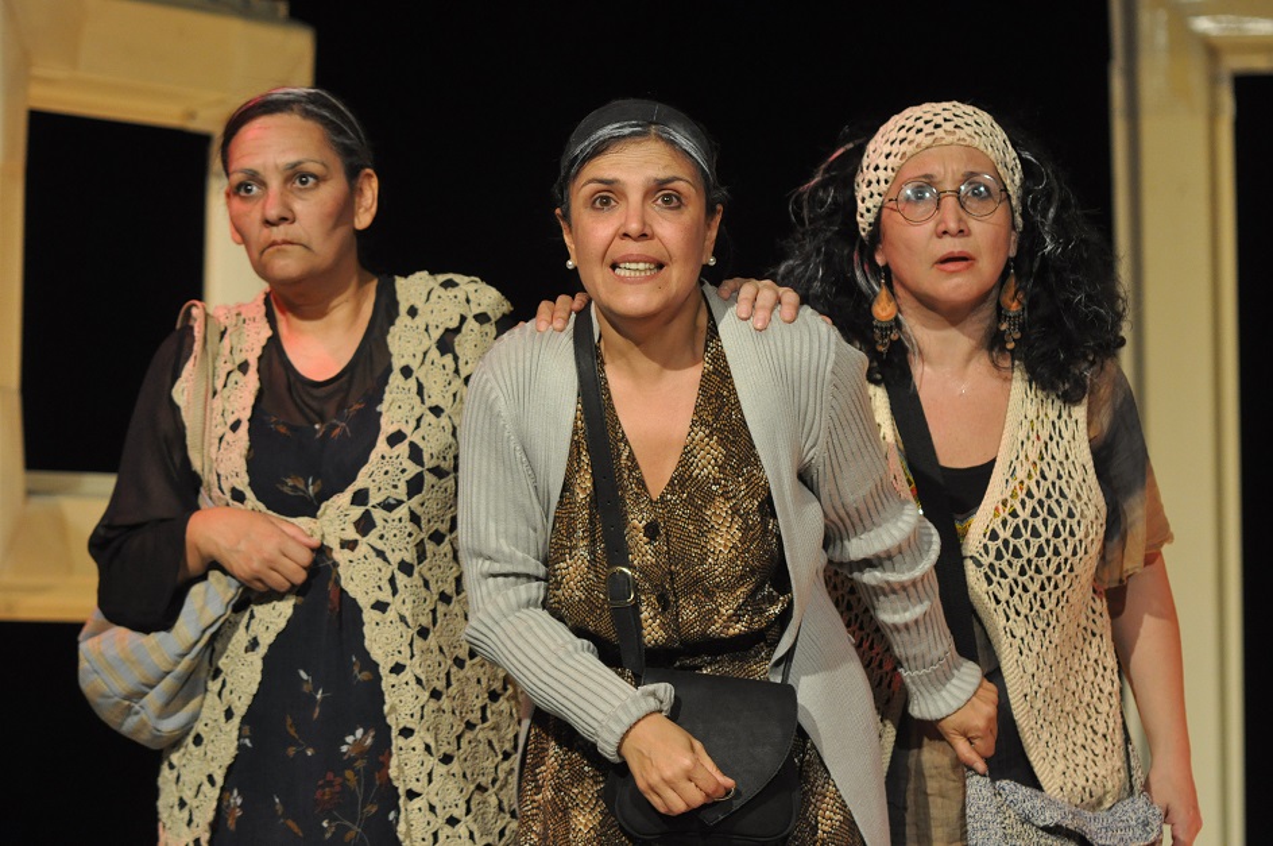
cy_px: 423
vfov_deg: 8.3
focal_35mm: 165
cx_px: 636
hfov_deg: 12.5
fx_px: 5827
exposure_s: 1/160
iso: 1250
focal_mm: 110
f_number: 2.8
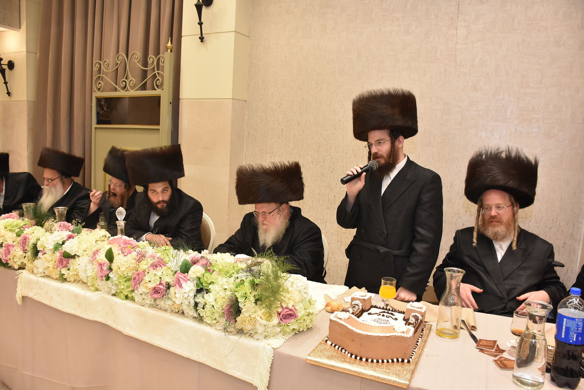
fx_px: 438
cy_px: 195
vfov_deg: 47.9
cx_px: 292
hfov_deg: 67.4
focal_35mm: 27
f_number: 5.6
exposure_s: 1/125
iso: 1600
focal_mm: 18
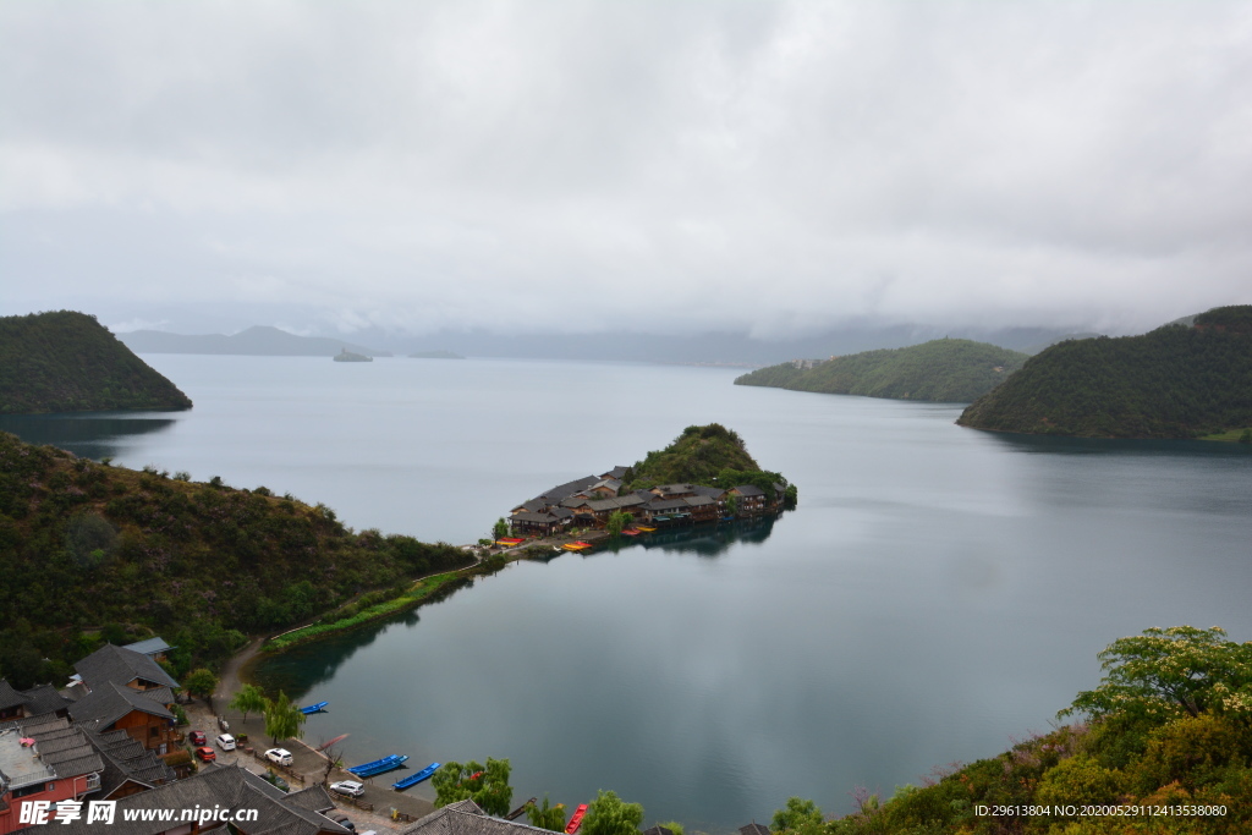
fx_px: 939
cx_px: 626
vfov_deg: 47.9
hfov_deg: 67.4
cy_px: 418
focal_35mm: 27
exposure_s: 1/60
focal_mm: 18
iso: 200
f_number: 10
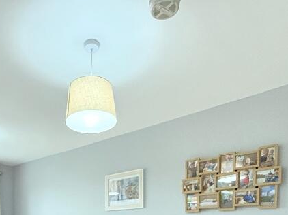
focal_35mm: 34
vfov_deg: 35.4
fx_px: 283
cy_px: 239
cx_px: 88
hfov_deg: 52.6
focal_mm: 2.22
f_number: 2.2
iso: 400
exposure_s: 1/50
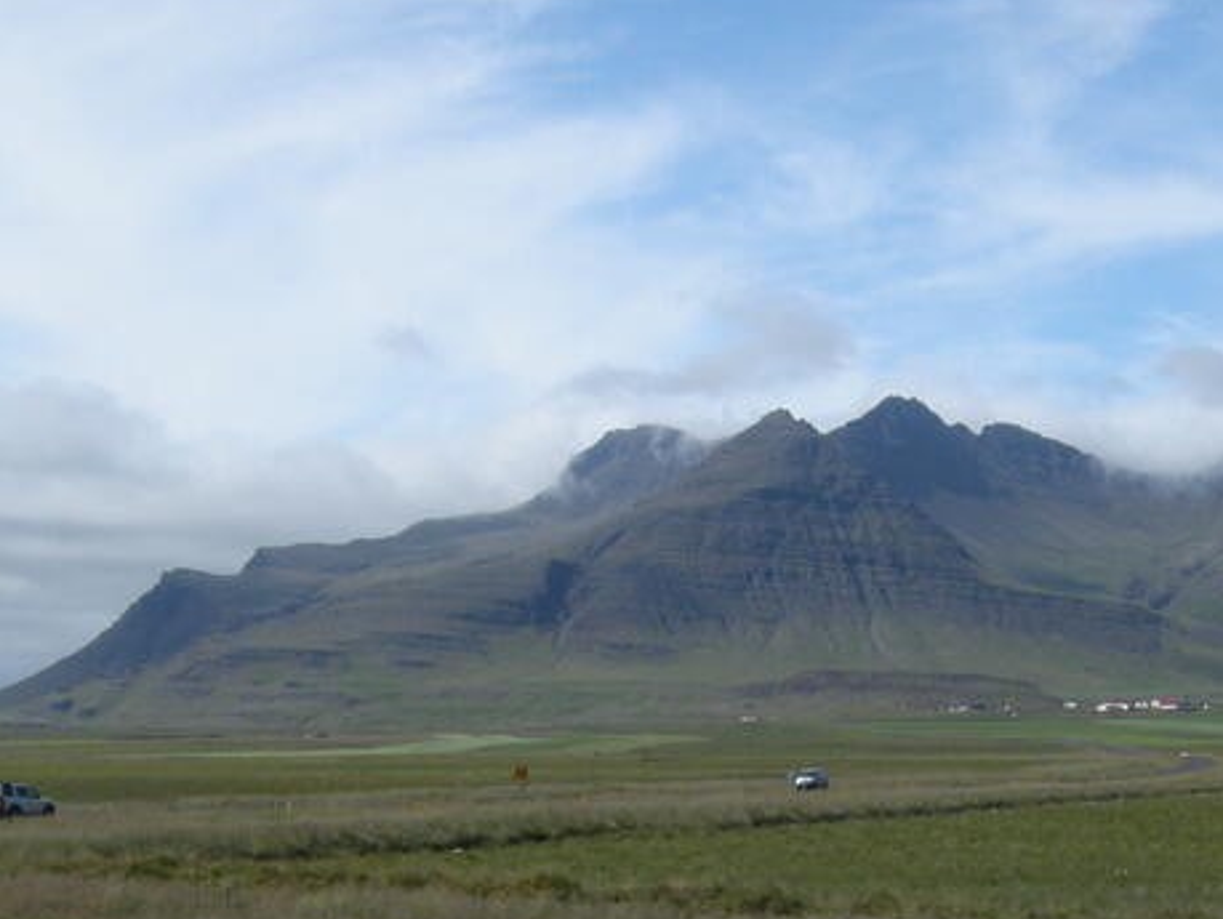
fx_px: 2758
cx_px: 935
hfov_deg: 24.7
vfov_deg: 18.5
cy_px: 866
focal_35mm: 78
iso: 100
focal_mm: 7.5
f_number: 6.8
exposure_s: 1/396
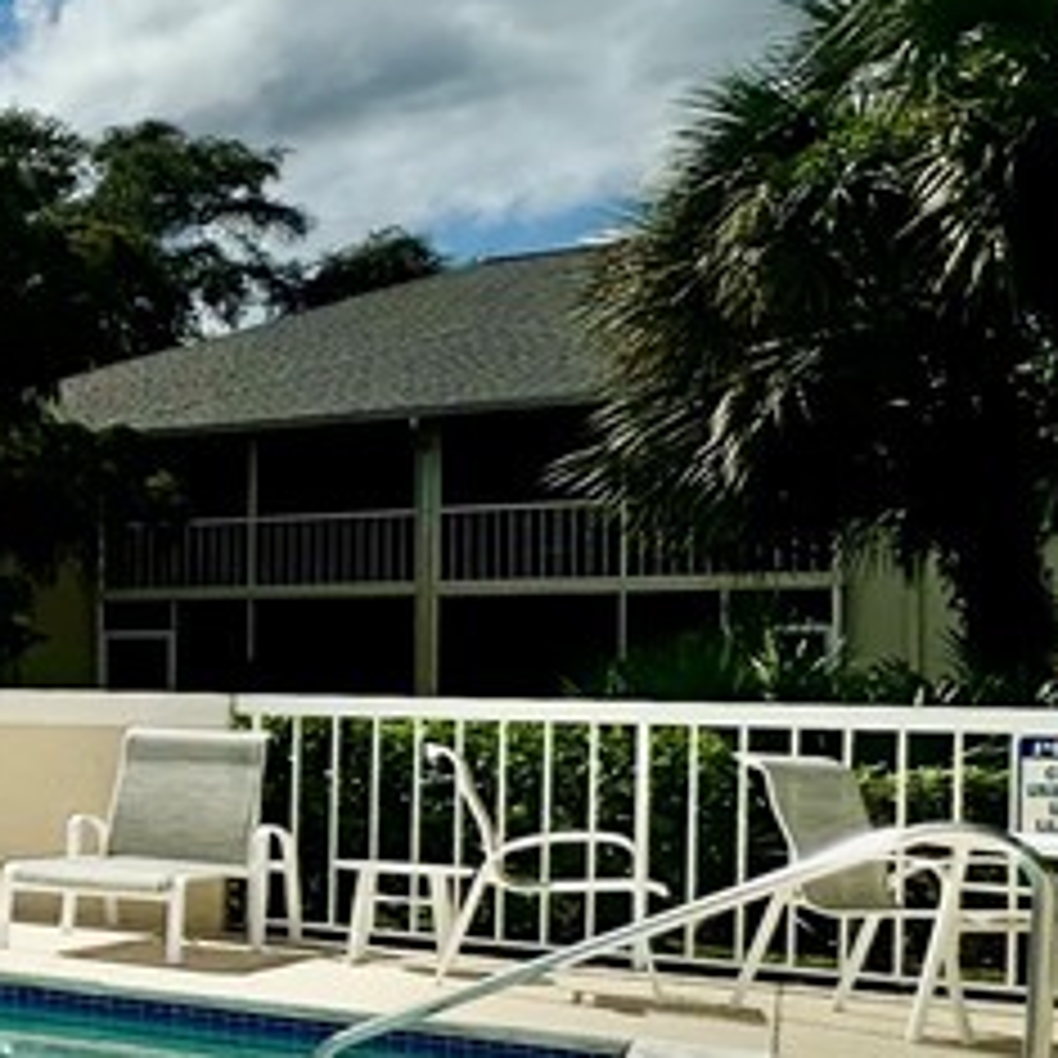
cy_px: 671
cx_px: -1180
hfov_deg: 17.9
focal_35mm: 54
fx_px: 1867
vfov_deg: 31.5
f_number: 2.2
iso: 50
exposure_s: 1/4464
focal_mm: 2.22
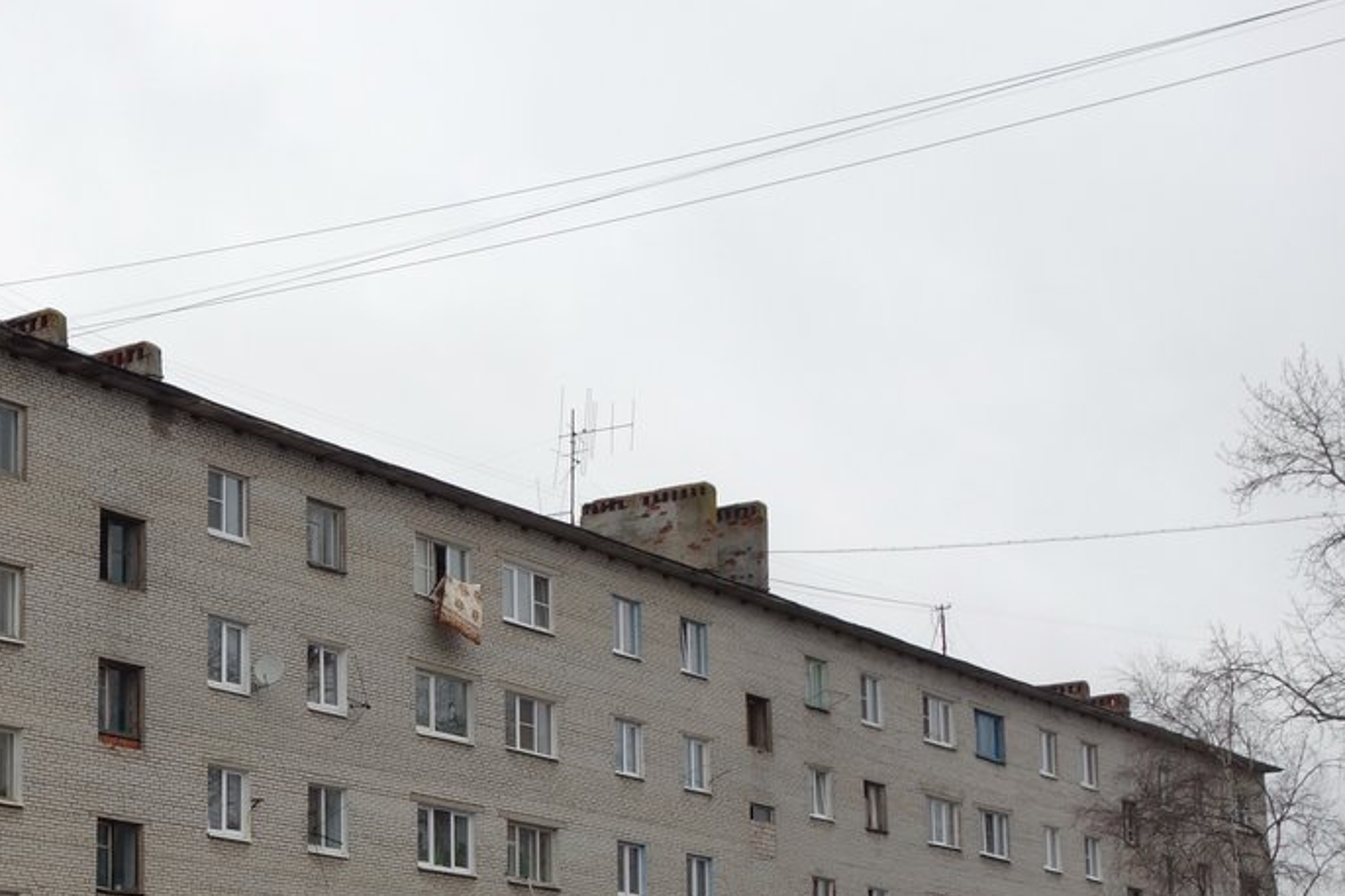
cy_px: 757
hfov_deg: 28.0
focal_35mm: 70
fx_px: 2614
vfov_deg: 19.2
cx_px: 204
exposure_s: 1/100
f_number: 4.5
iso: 125
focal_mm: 11.89
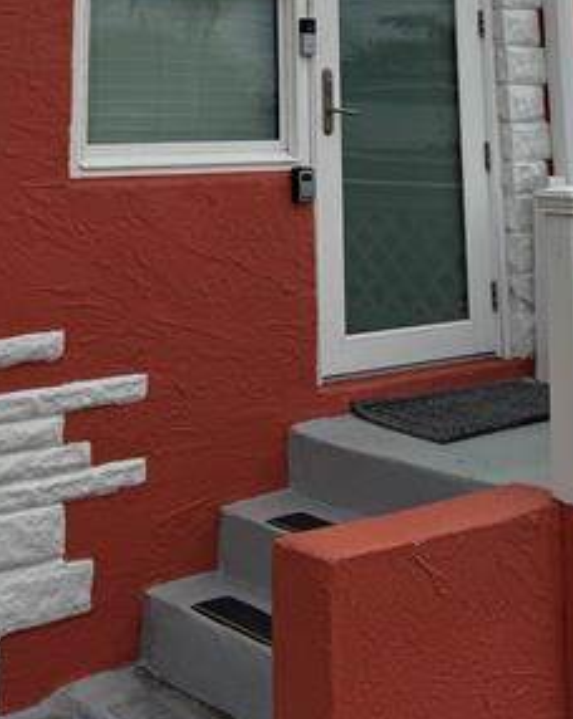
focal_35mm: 63
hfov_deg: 24.2
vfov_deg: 26.7
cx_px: 251
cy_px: -143
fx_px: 1338
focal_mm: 6.76
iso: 64
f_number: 1.78
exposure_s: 1/12346
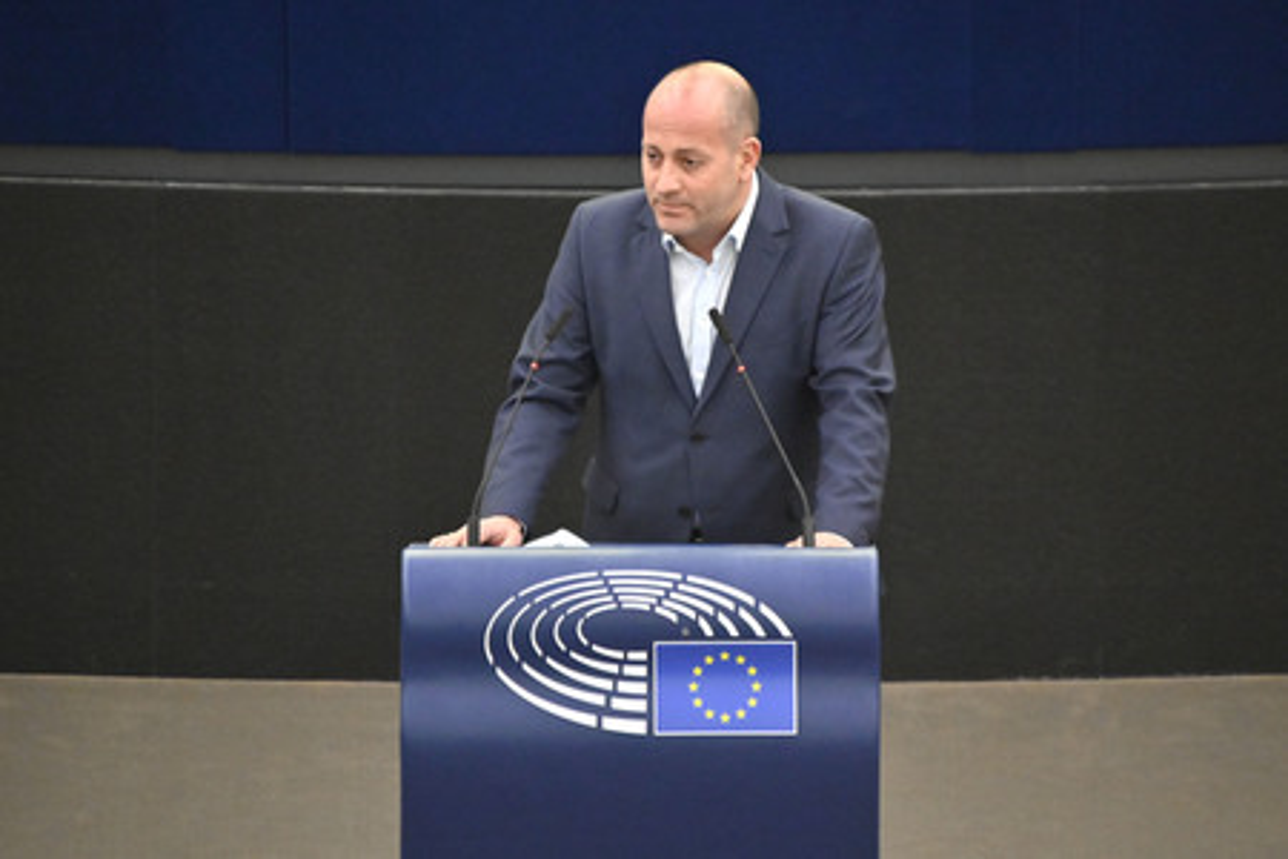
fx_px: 17887
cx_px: 644
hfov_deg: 4.1
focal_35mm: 500
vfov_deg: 2.7
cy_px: 430
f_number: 6.3
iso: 6400
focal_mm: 500
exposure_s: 1/400
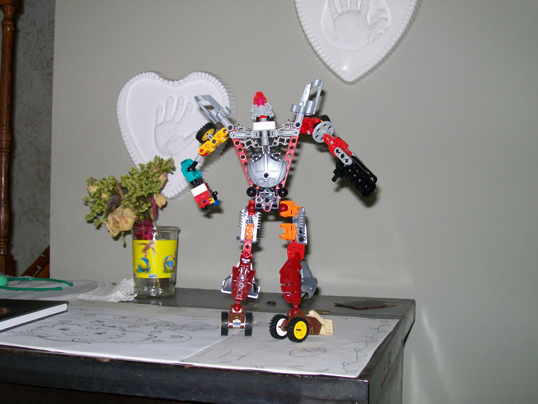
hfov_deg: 42.1
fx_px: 699
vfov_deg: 32.2
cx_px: 269
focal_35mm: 45
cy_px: 202
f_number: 3
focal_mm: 7.6
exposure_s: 1/80
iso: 64
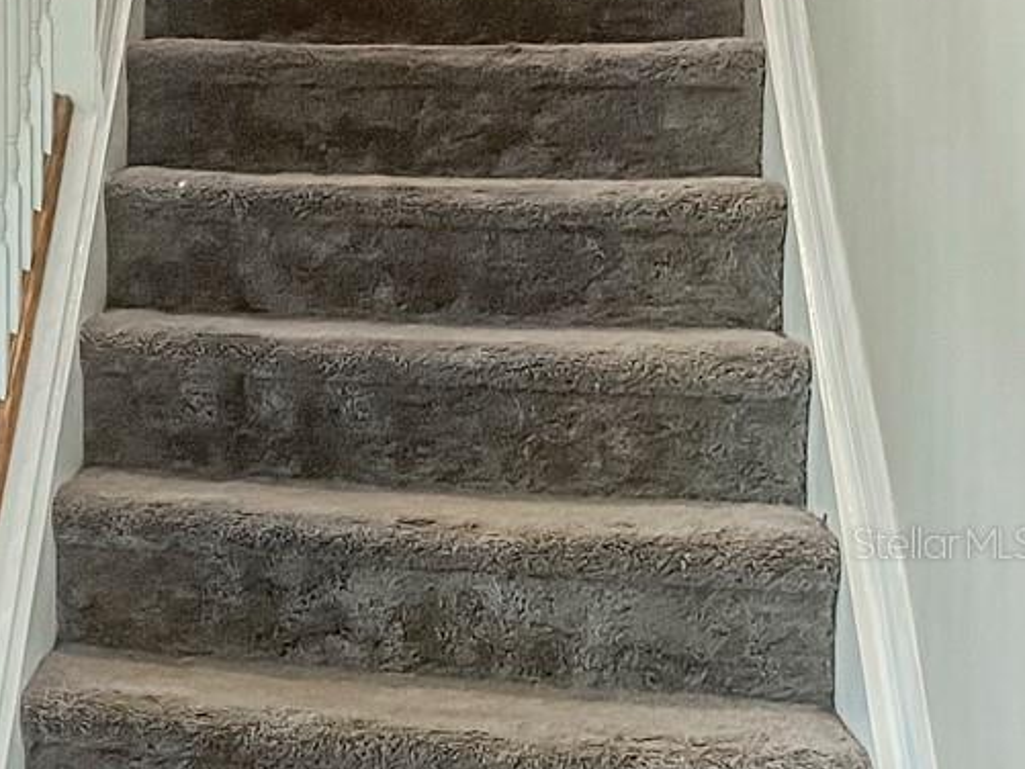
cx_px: -591
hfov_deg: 19.8
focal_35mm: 83
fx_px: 2458
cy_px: 542
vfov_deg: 17.7
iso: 125
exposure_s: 1/60
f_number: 1.8
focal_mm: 4.25
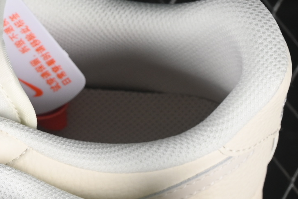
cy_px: 261
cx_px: -90
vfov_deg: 4.8
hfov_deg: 7.1
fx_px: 2368
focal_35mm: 286
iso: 160
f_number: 7.1
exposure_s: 1/80
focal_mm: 50
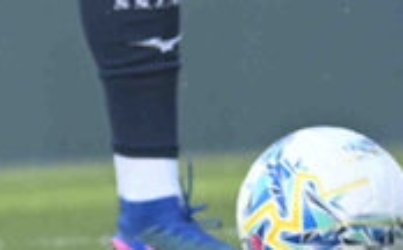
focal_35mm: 1804
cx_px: 2
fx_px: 19775
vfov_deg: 0.7
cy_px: -345
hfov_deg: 1.2
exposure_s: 1/800
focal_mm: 300
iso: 320
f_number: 4.5
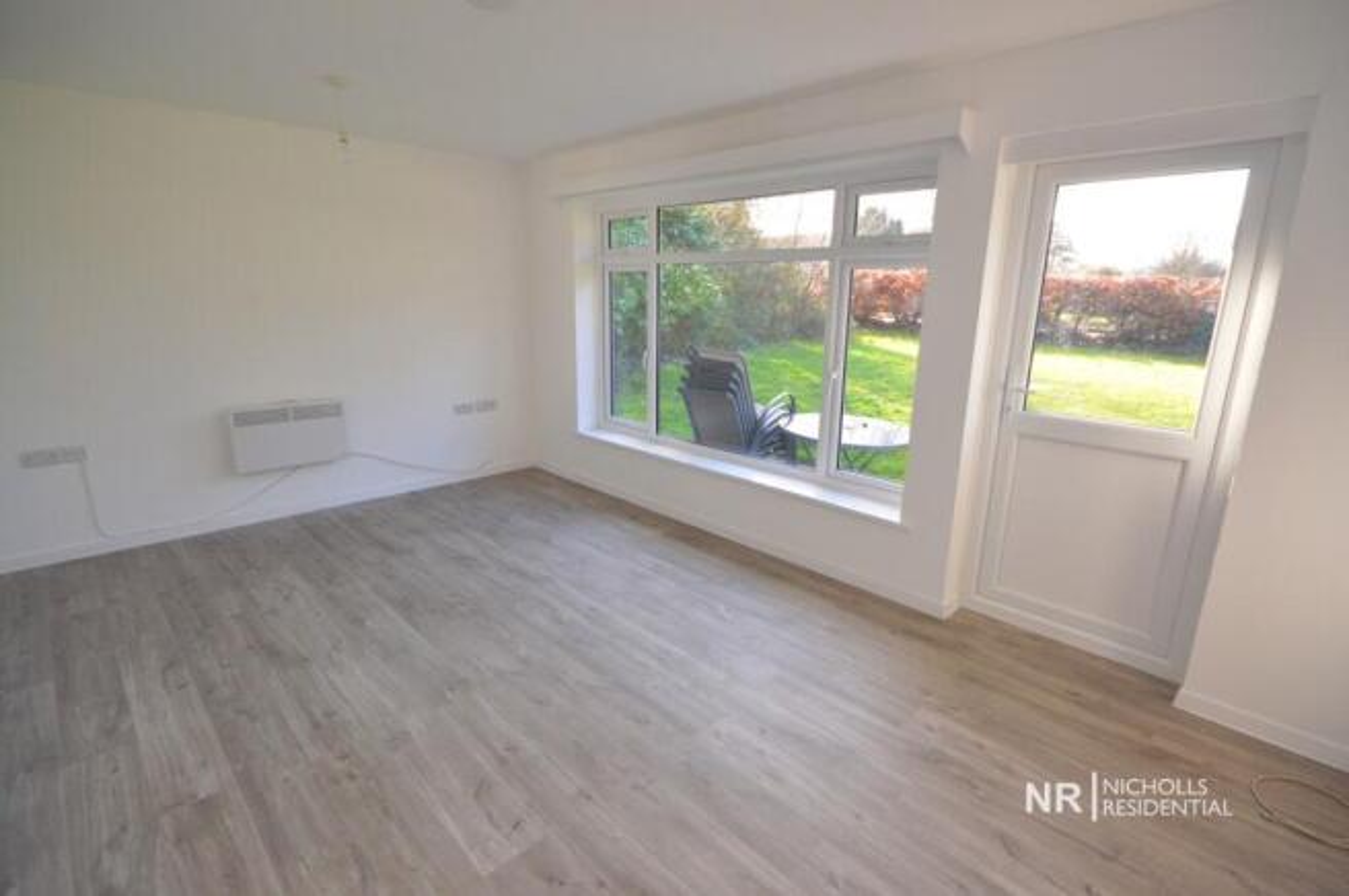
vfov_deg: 69.5
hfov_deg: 92.5
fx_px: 646
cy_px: 448
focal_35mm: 17
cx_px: 674
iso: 800
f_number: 9
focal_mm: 11.5
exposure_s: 1/80
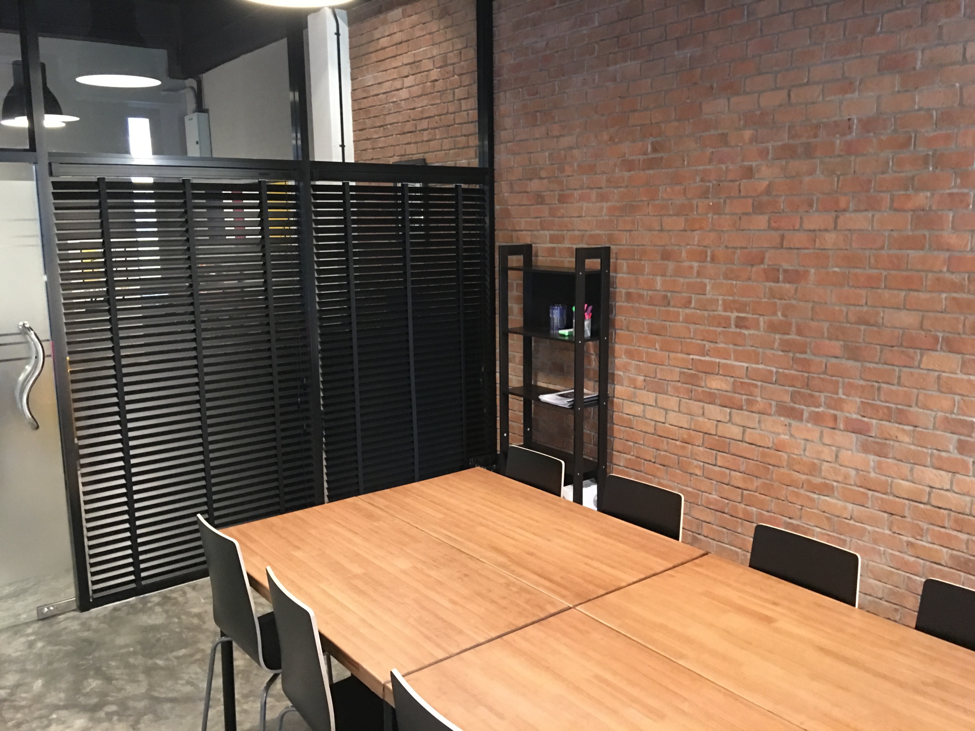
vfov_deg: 48.2
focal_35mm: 29
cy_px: 366
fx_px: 817
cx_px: 488
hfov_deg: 61.7
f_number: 2.2
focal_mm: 4.15
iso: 200
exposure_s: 1/4
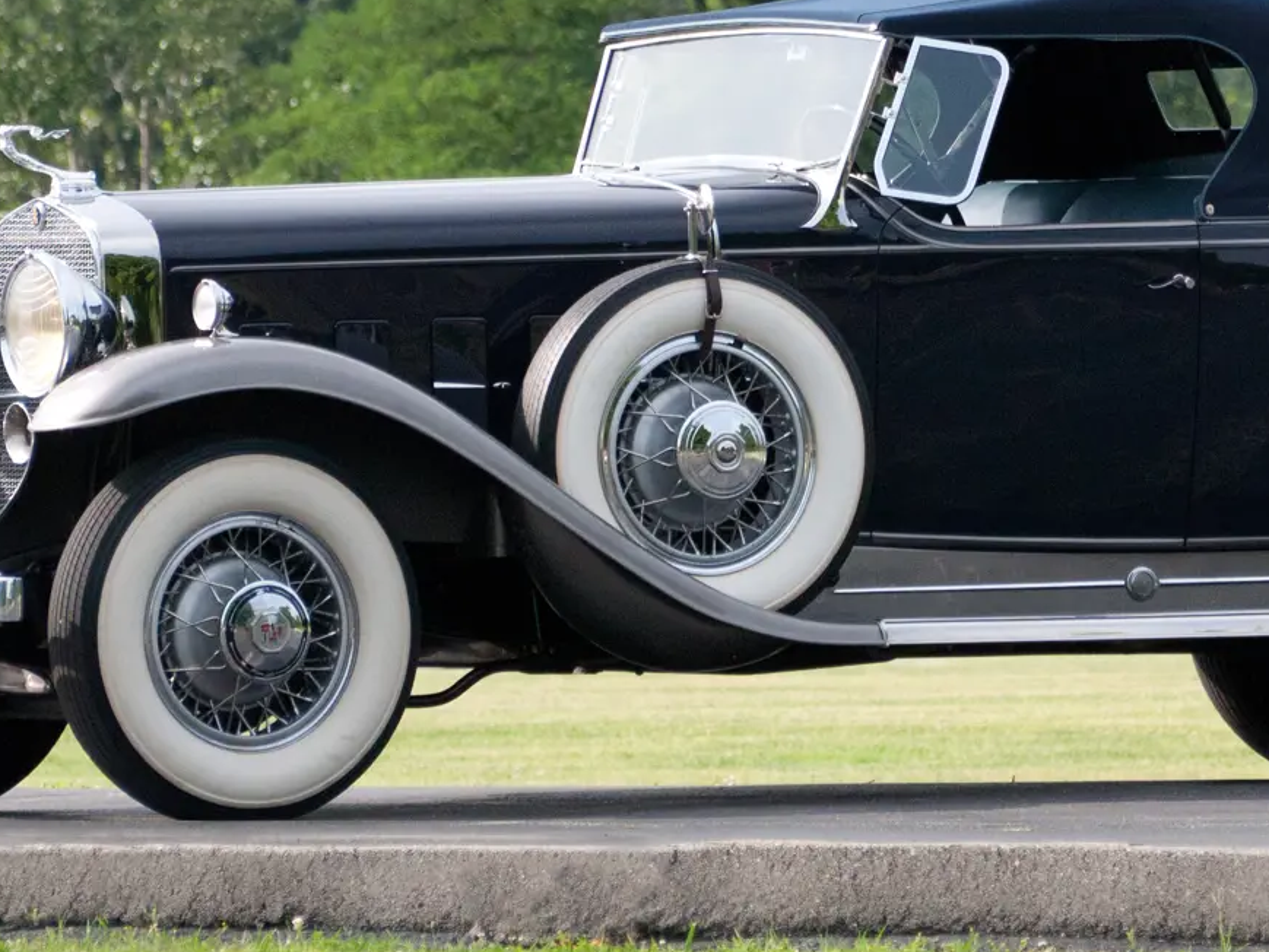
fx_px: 20092
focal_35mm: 548
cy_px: 307
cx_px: 916
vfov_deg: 2.7
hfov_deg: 3.6
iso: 400
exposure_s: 1/2000
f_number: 5
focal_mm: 124
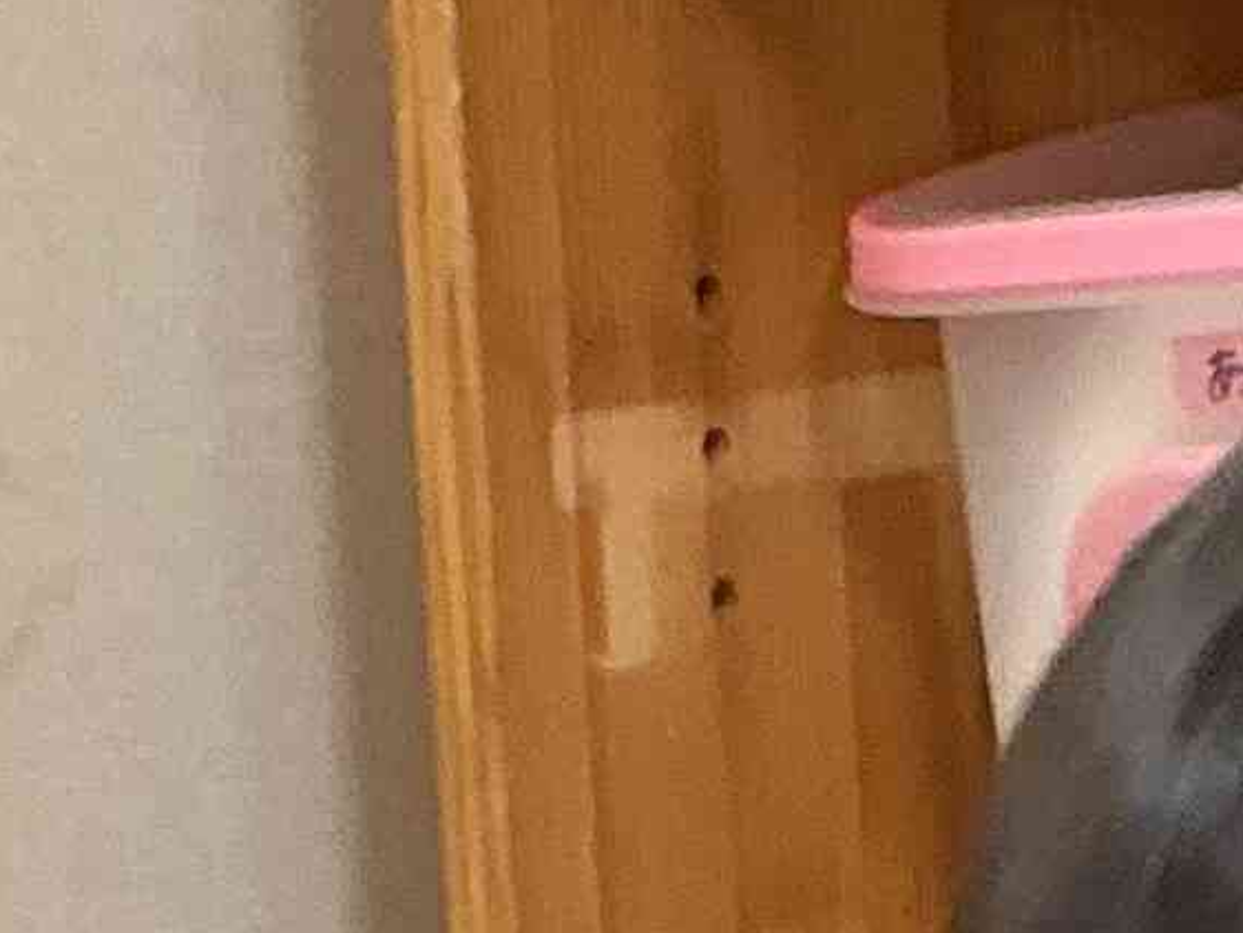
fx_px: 7472
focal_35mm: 208
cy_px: 1875
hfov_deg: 9.4
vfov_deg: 6.9
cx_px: -341
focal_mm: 3
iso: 64
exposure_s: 1/60
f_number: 1.8
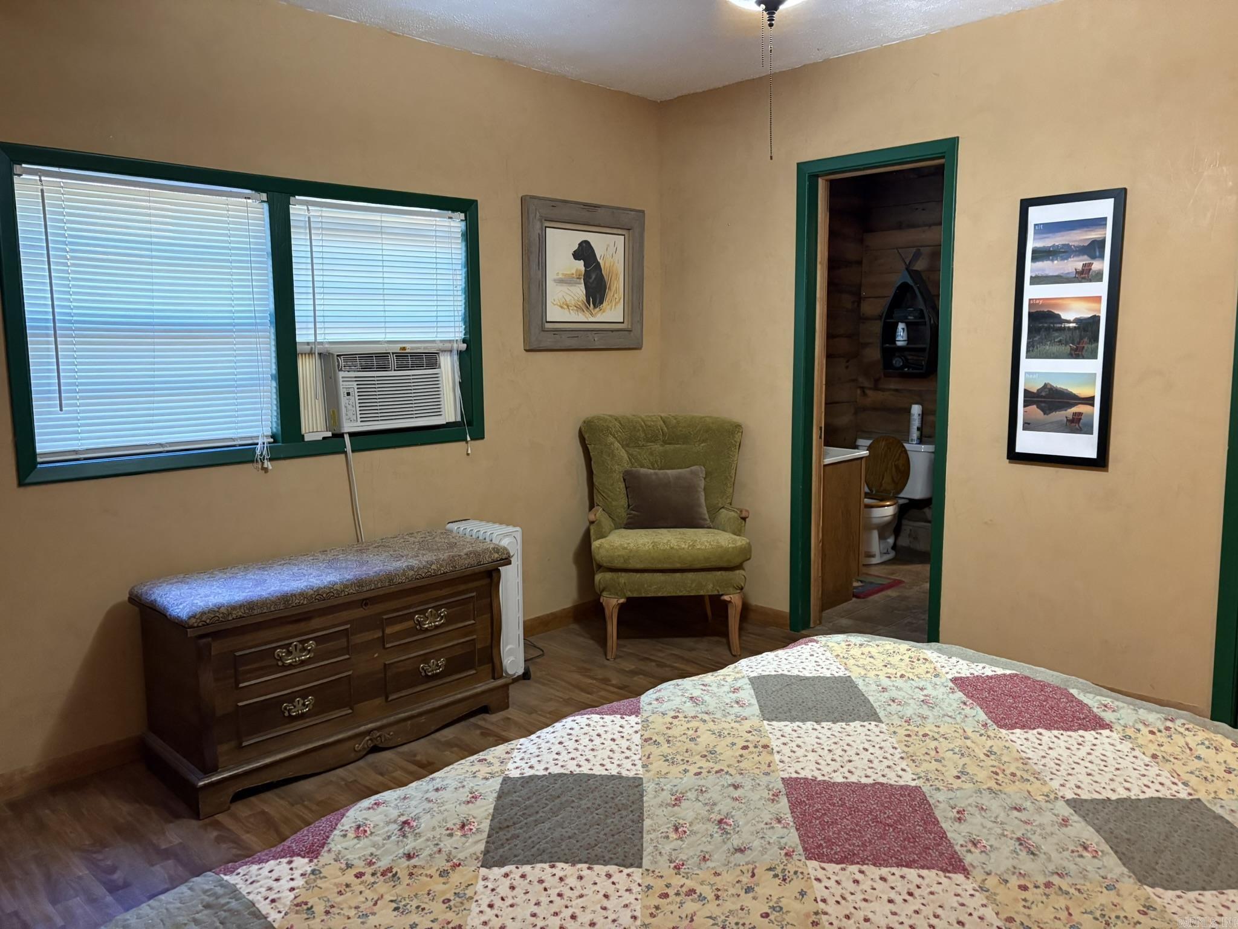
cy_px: 464
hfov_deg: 67.3
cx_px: 619
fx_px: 930
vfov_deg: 53.1
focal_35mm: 26
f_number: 1.6
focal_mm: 5.96
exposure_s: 1/40
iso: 400
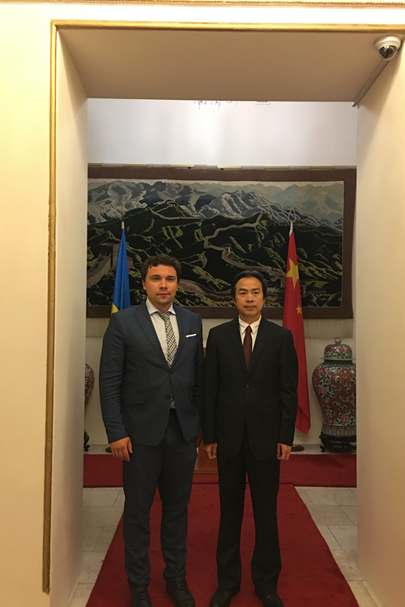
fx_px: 523
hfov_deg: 42.3
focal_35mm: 31
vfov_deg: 60.3
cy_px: 310
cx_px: 206
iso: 125
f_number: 2.2
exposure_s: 1/17
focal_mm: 4.15
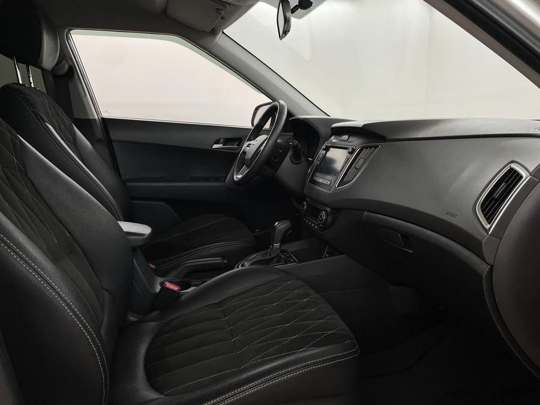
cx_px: 270
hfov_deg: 67.3
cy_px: 202
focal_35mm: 26
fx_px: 406
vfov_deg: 53.1
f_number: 1.6
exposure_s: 1/100
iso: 50
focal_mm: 4.2
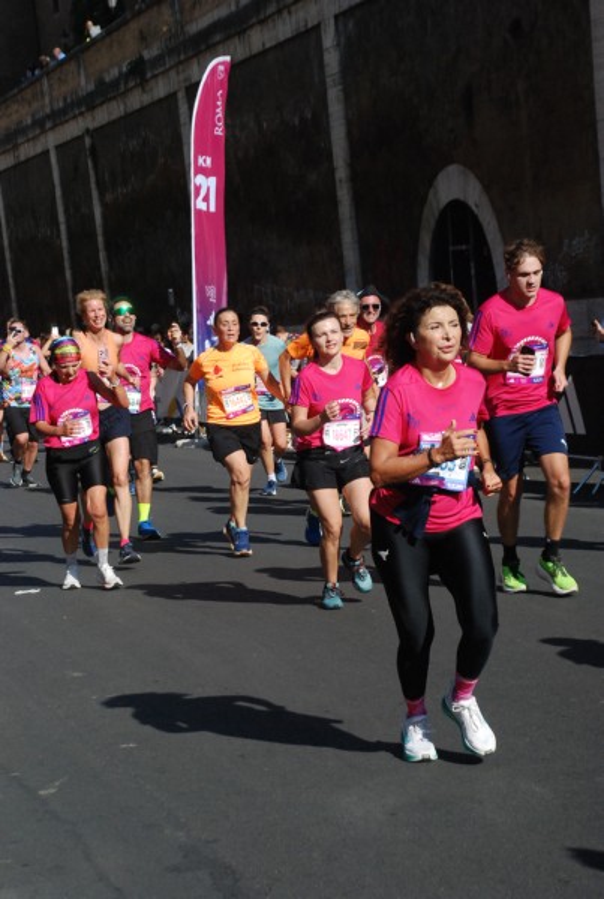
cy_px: 450
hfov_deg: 14.8
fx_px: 2328
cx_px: 302
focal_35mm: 93
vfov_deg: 21.9
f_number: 8
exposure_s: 1/2000
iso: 1000
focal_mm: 62
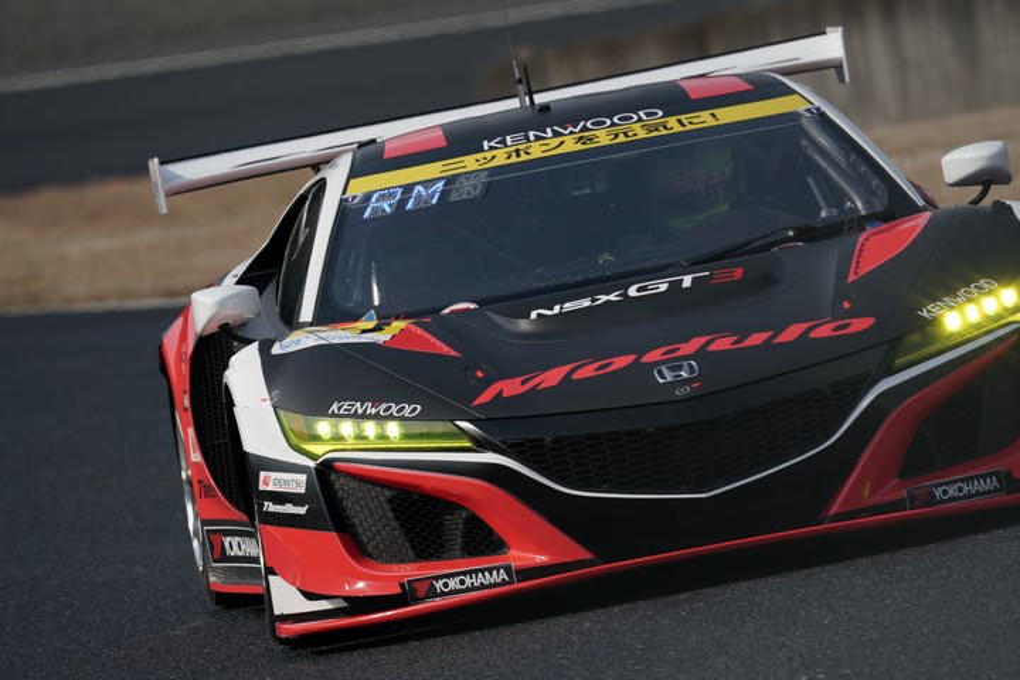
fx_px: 16999
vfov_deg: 2.3
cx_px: 510
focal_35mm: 600
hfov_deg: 3.4
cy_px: 340
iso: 200
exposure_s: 1/640
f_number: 10
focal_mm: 600
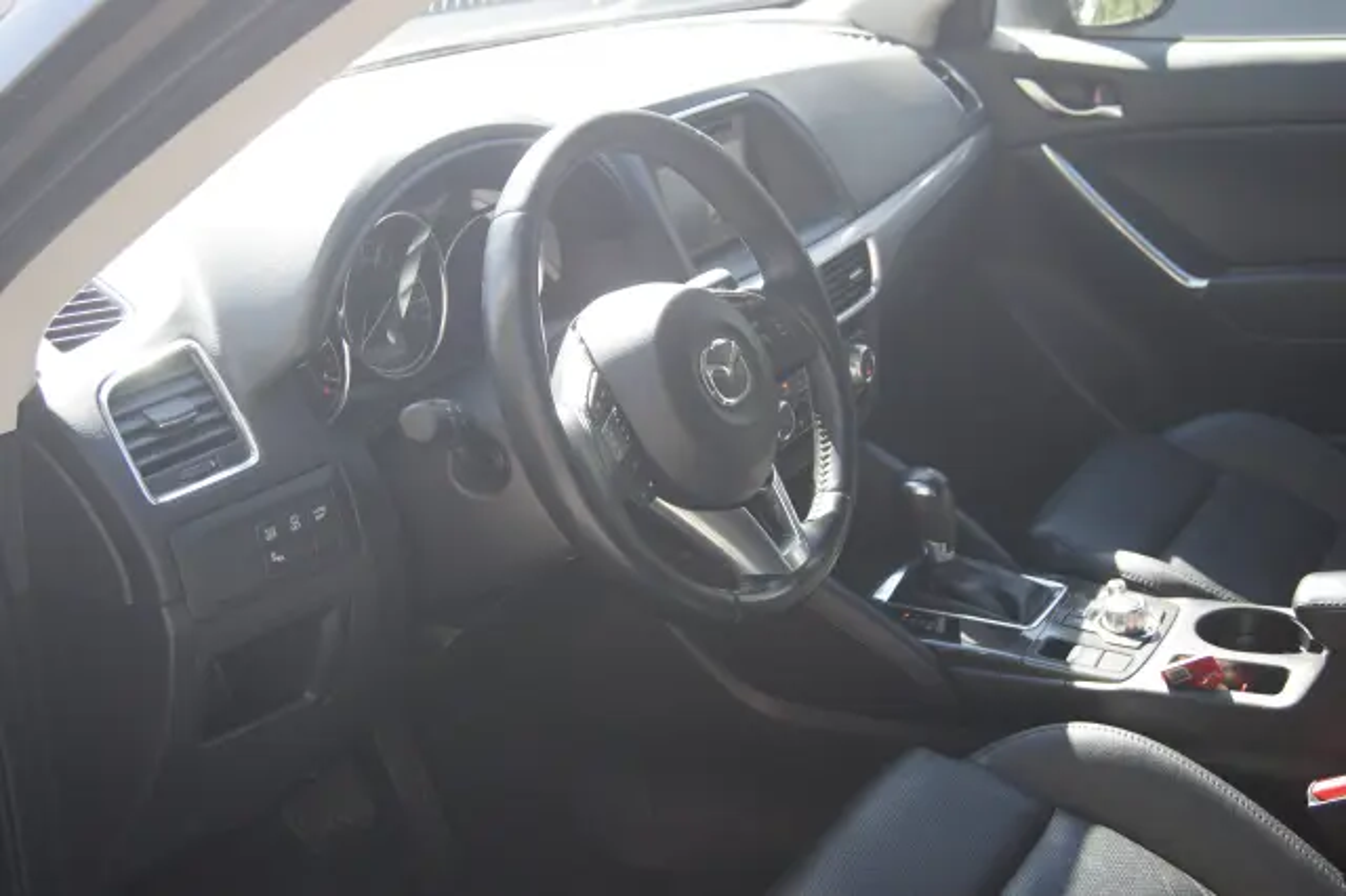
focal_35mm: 42
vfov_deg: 31.9
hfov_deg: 46.4
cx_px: 673
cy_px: 448
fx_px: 1569
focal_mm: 28
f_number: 5
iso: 100
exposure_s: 1/50
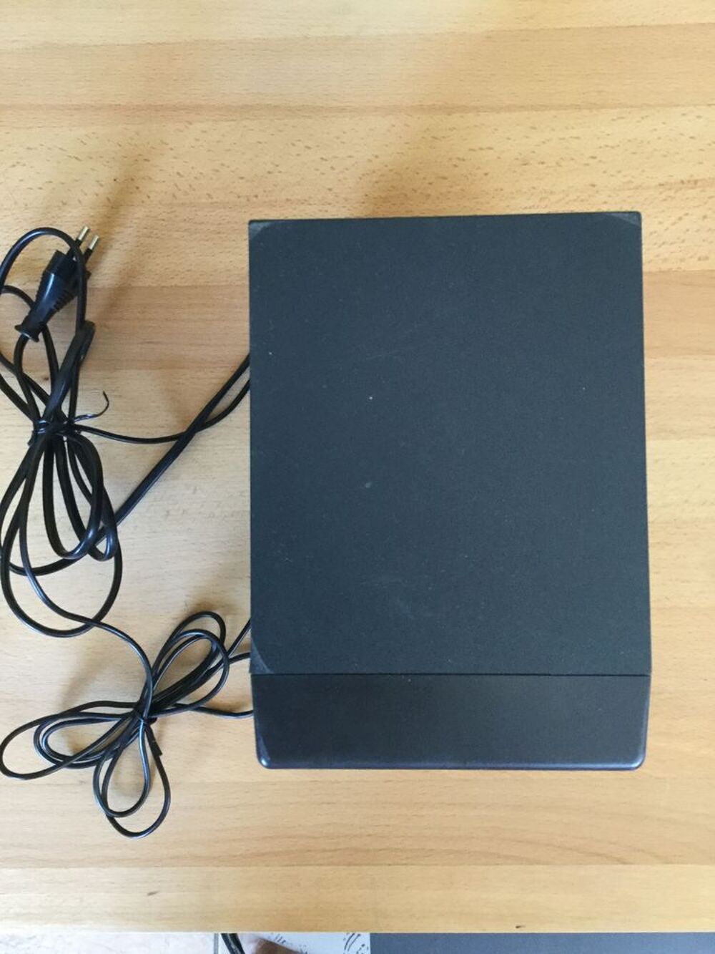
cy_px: 477
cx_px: 358
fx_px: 854
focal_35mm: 31
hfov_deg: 45.4
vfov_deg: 58.3
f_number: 2.4
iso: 250
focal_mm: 3.3
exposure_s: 1/33
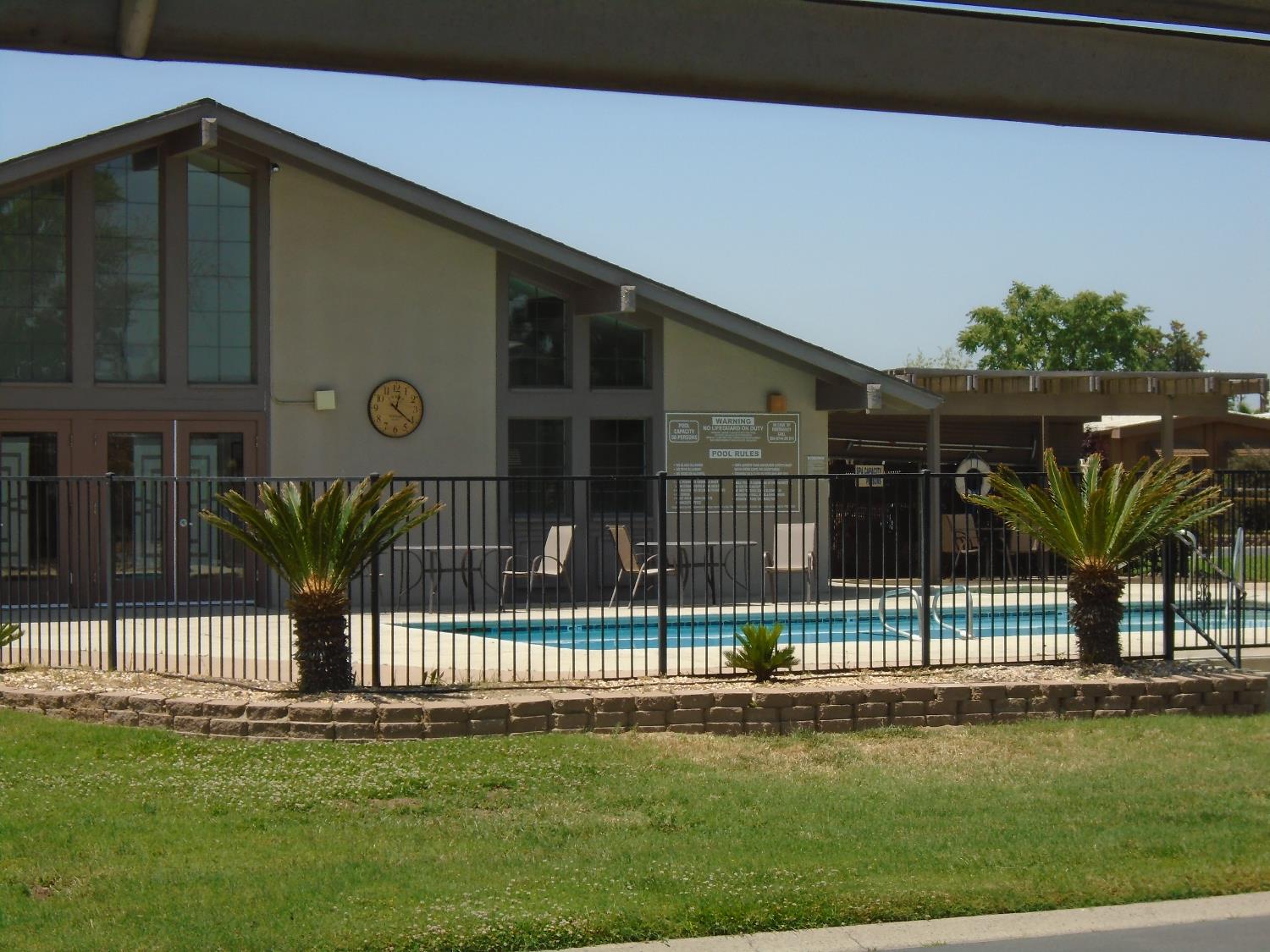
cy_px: 476
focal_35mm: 79
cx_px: 635
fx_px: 2898
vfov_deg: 18.7
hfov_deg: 24.7
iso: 100
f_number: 6.1
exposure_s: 1/400
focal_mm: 14
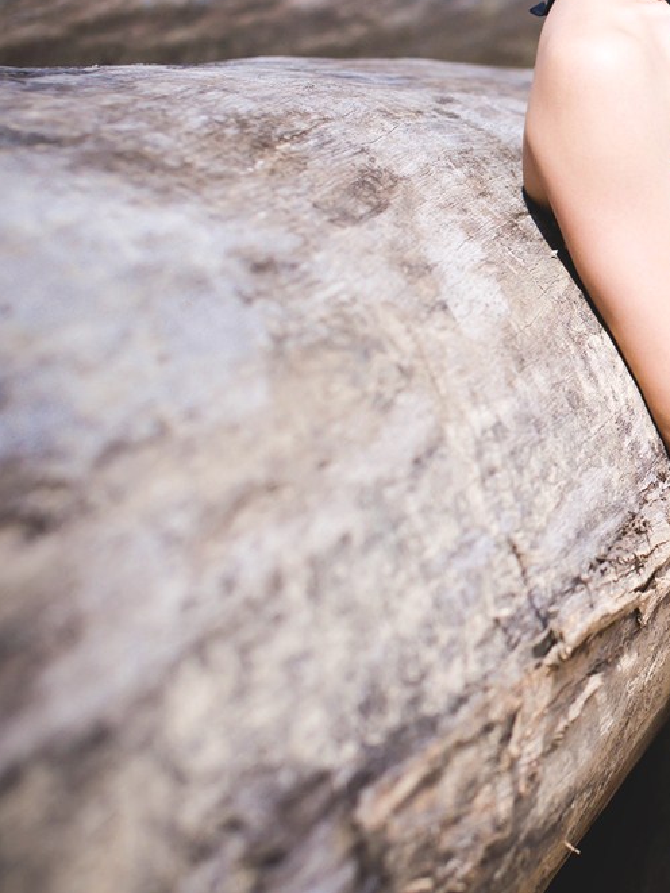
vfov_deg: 18.0
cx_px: 796
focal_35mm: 109
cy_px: 267
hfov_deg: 13.2
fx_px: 2812
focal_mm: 50
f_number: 2.8
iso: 250
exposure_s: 1/8000
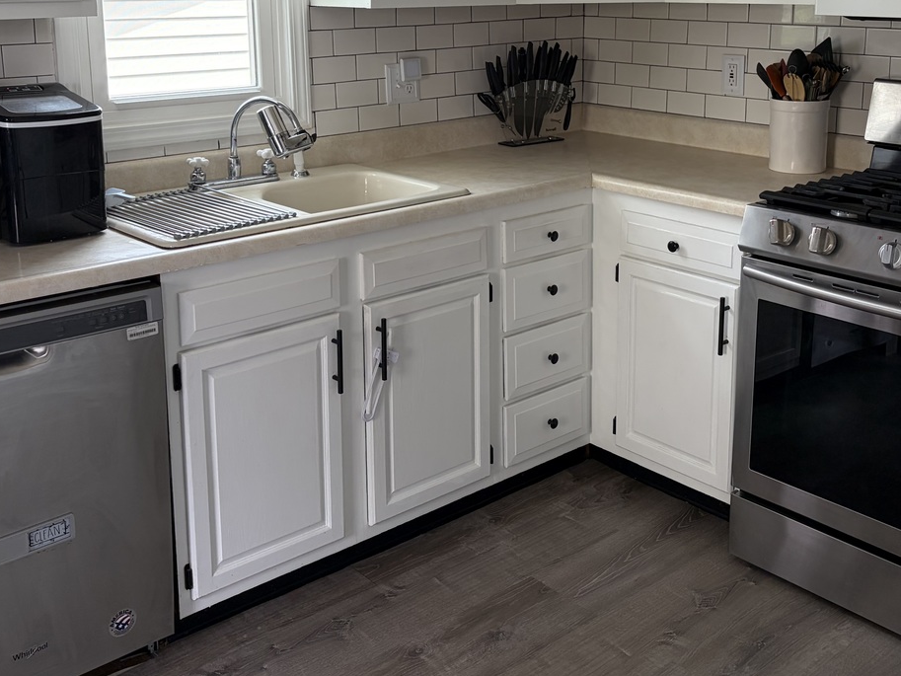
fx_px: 1067
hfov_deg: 45.7
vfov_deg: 34.4
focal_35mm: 41
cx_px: 490
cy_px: 163
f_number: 1.6
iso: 125
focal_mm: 5.96
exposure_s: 1/114
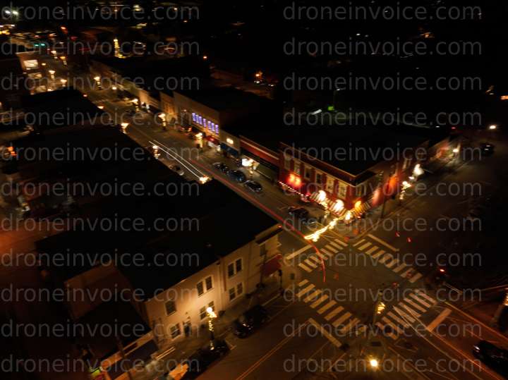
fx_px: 352
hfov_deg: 71.6
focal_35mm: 24
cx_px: 254
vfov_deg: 56.8
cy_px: 190
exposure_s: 8
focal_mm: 12.29
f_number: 5.6
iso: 110
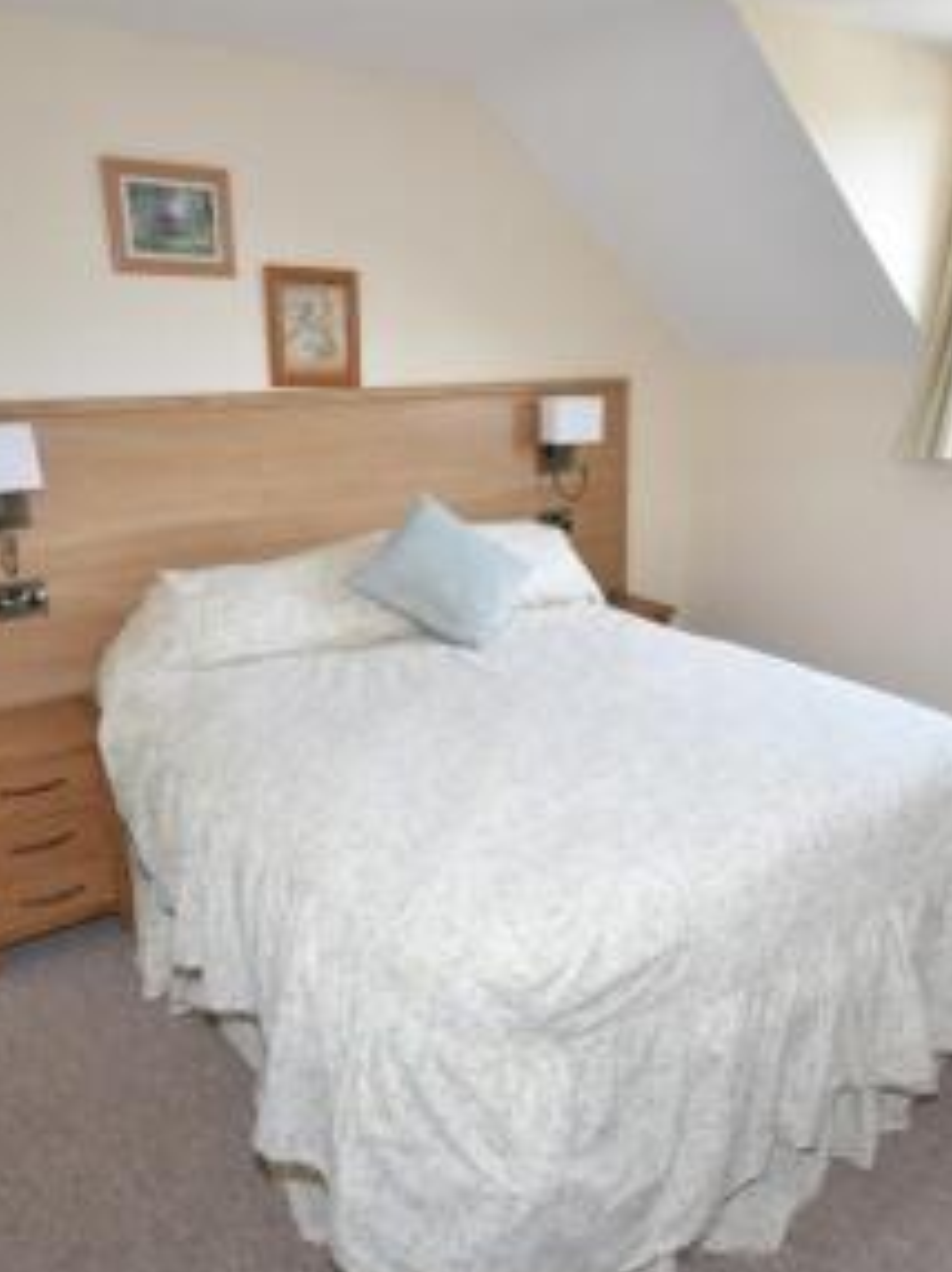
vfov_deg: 71.6
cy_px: 665
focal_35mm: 24
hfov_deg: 56.6
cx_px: 538
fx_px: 881
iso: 400
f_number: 4.5
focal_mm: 10
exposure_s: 1/80
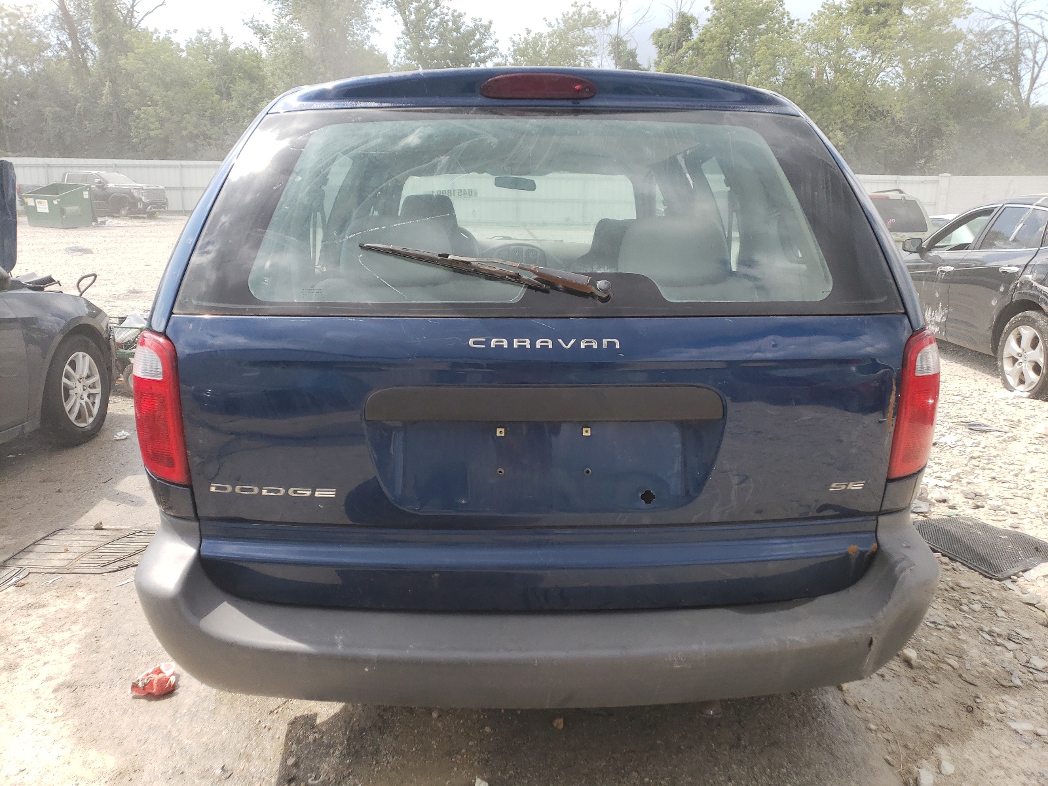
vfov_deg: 53.1
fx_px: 787
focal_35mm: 26
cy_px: 393
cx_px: 524
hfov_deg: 67.3
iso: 50
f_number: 1.5
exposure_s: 1/1250
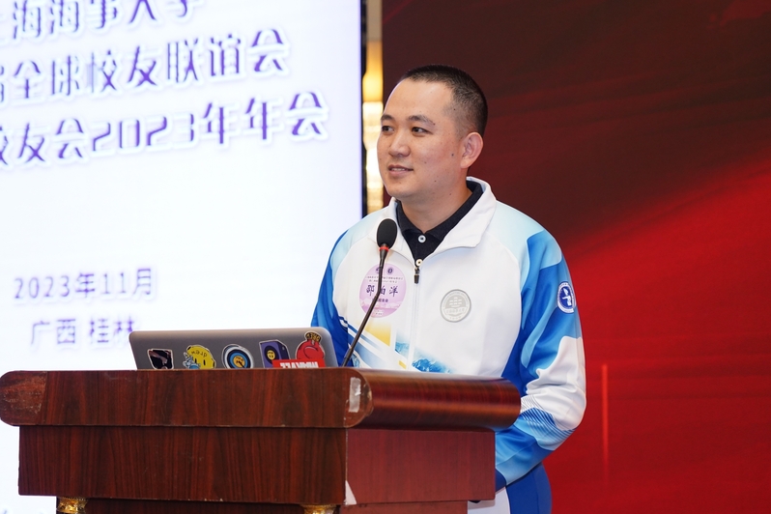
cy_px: 268
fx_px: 2013
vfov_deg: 14.6
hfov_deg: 21.7
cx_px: 321
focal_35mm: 94
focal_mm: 75
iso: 2000
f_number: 4
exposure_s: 1/100
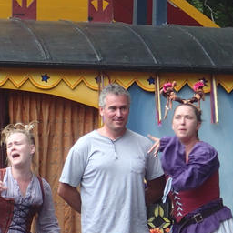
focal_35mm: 166
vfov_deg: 10.5
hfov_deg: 10.5
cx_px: 123
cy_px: 163
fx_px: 1264
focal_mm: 18
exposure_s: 1/160
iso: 200
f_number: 4.9
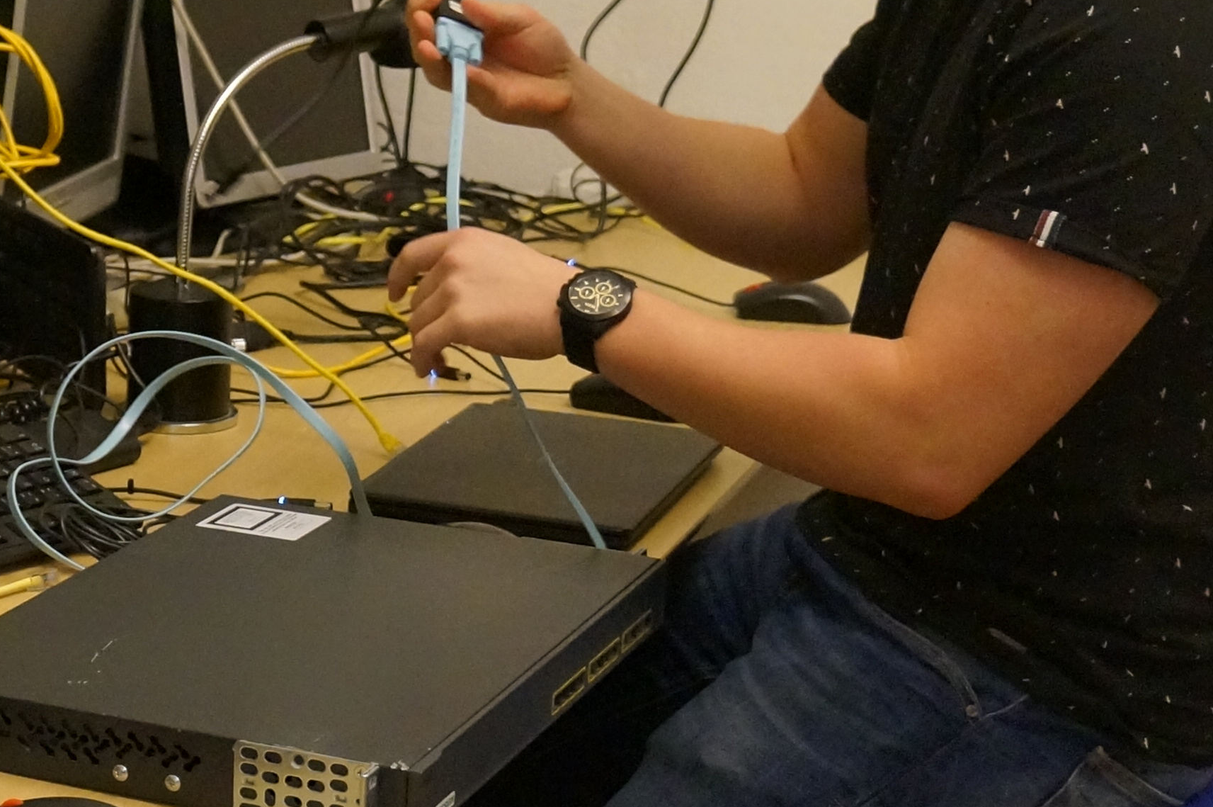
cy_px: 410
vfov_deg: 15.9
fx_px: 2895
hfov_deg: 23.0
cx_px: 80
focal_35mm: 86
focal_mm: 20
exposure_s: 1/100
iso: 3200
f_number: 3.5
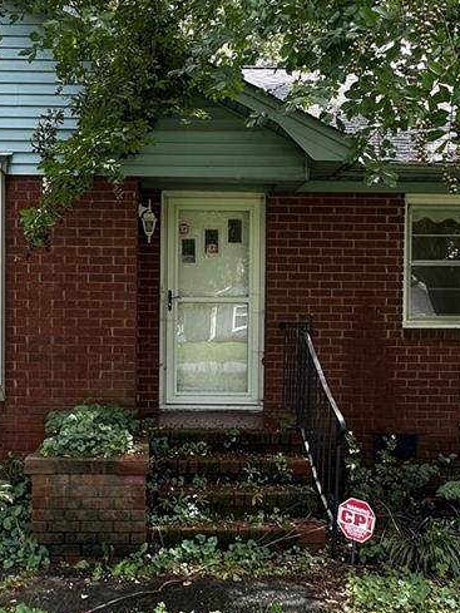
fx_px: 779
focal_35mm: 44
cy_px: 348
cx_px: 164
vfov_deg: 42.8
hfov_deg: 32.7
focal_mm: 2.22
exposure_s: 1/183
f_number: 2.2
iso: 40
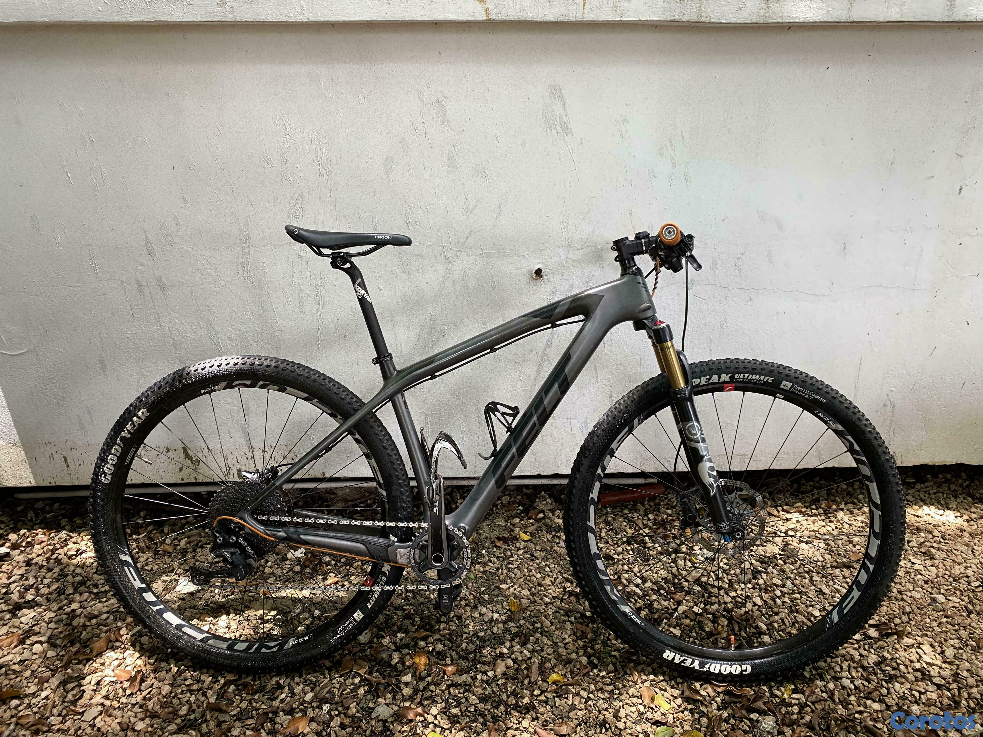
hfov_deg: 67.3
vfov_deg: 53.1
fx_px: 738
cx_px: 492
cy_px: 368
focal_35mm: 26
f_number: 1.8
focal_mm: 4.25
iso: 200
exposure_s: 1/60
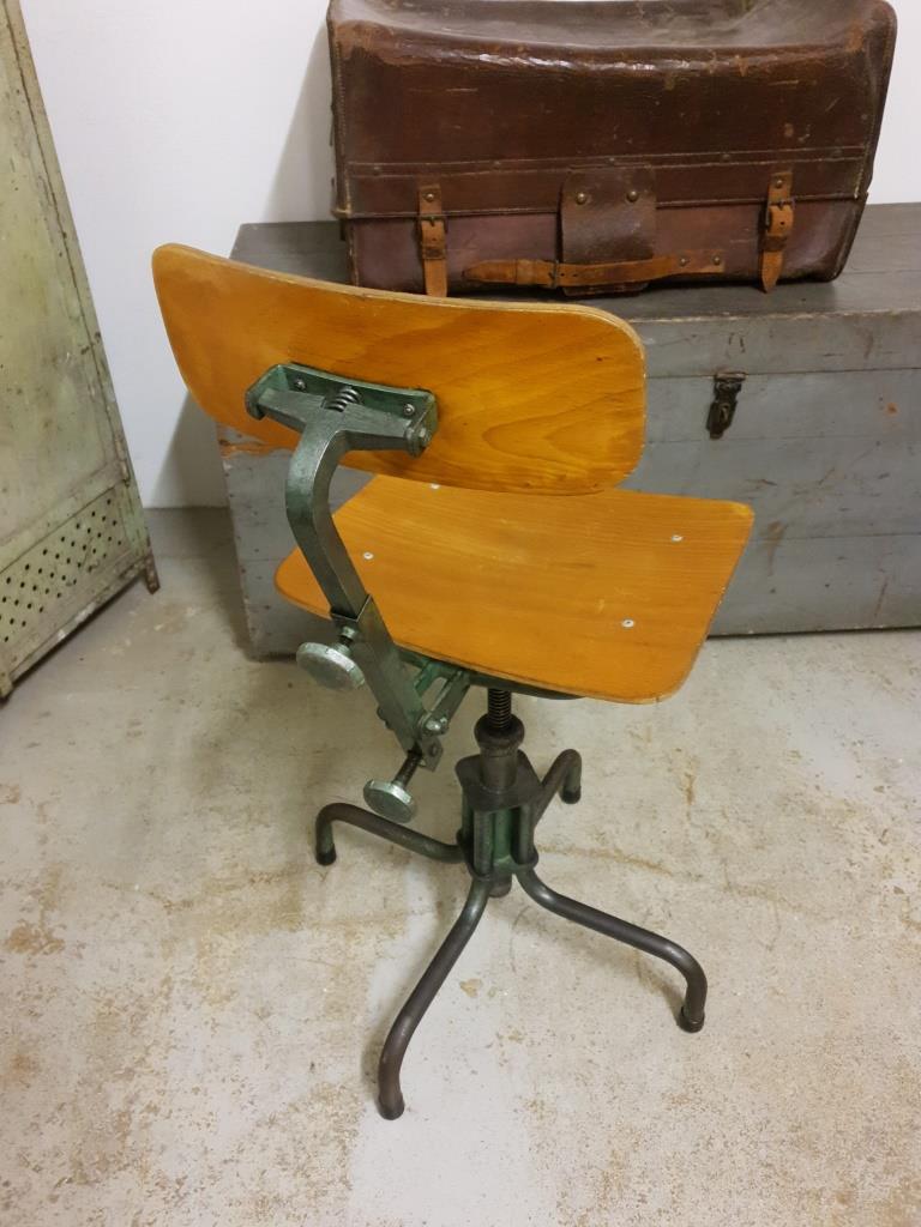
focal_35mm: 26
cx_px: 460
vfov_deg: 67.3
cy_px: 614
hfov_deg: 53.1
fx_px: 922
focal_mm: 4.3
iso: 400
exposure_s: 1/25
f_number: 1.5
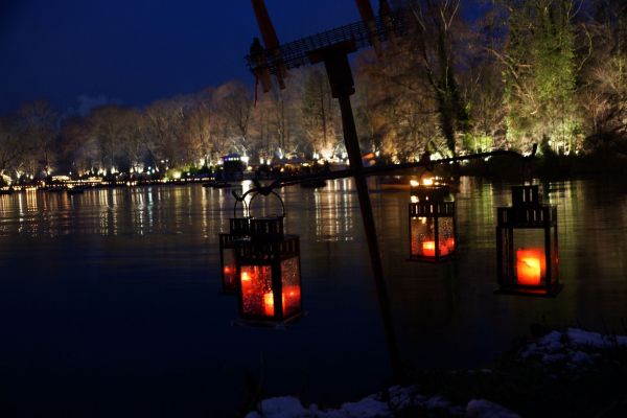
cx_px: 314
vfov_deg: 40.0
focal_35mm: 33
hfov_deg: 57.2
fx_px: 575
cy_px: 209
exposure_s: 1/2
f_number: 4
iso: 400
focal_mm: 22
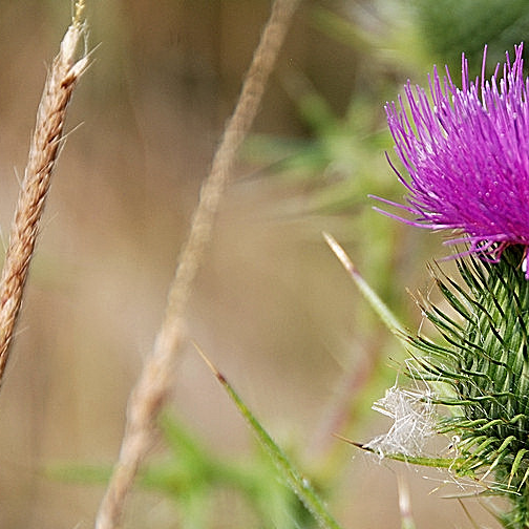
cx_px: 488
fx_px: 6726
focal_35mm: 389
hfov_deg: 4.5
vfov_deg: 4.5
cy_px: 343
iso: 200
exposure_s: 1/640
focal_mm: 150
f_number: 5.6
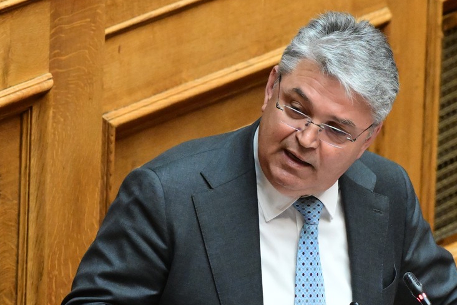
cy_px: 203
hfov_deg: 2.8
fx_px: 9368
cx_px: 279
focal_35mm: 738
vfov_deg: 1.9
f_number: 5.6
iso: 8000
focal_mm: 300
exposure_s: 1/320
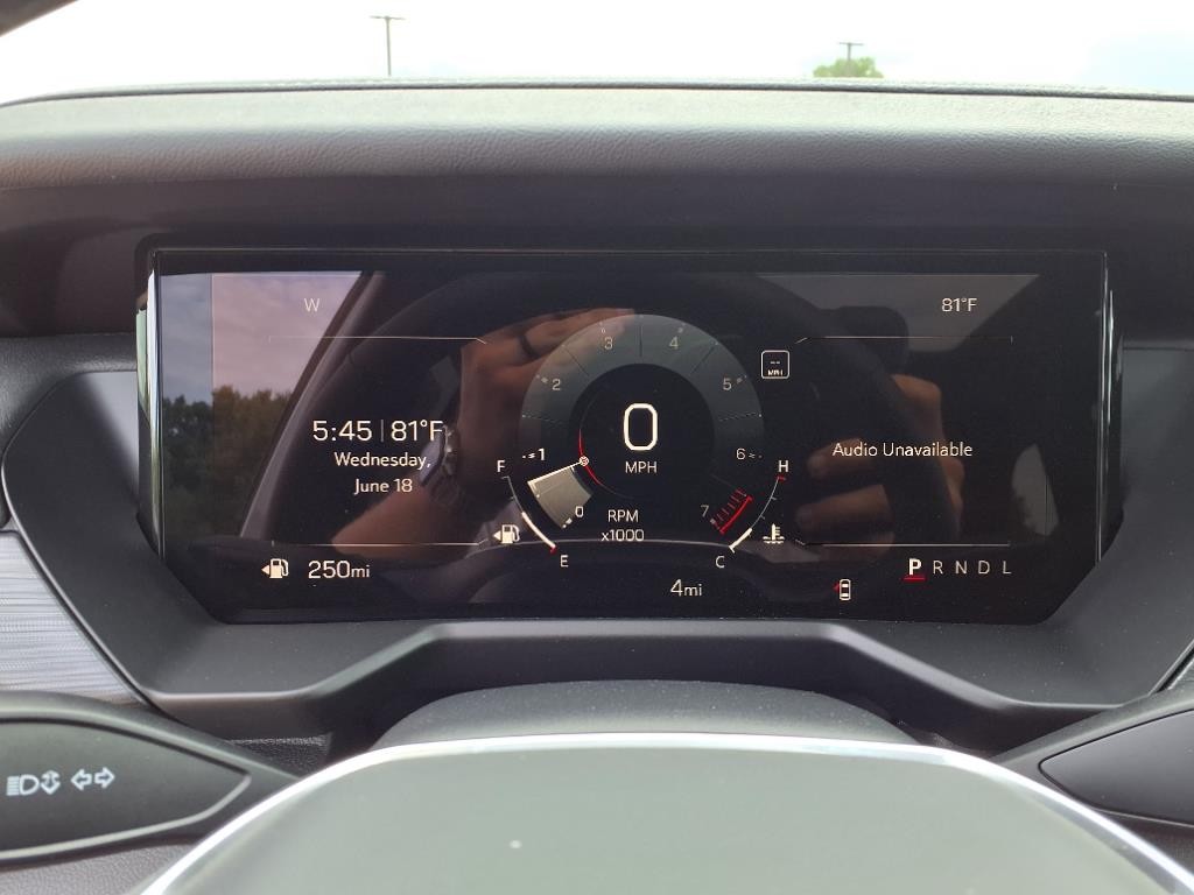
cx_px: 597
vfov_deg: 51.4
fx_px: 931
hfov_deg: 65.3
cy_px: 448
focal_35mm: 27
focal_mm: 3.58
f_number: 1.9
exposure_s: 1/60.2
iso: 50
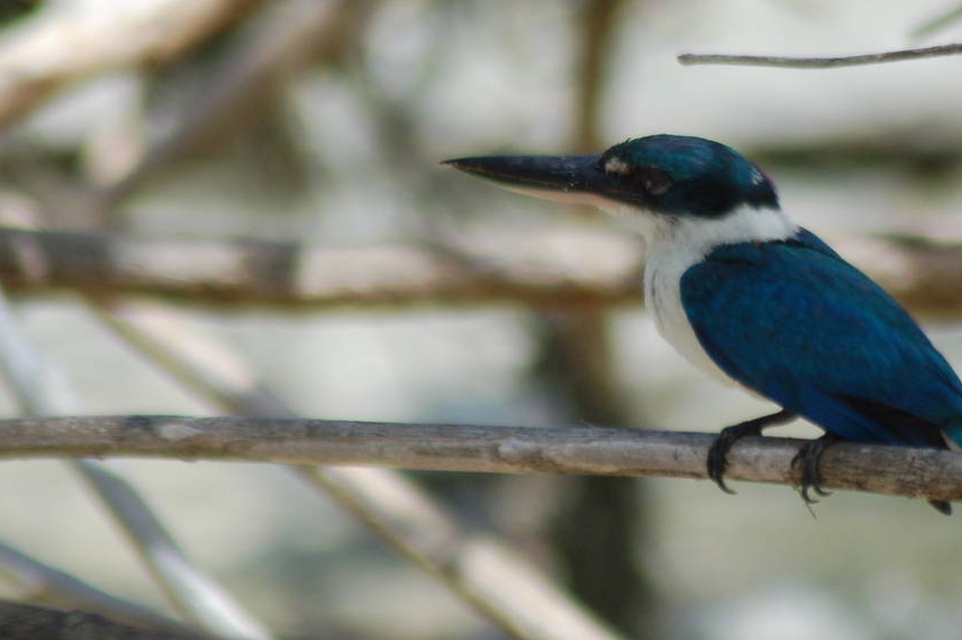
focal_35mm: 849
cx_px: 720
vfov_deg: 1.6
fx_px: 22669
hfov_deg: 2.4
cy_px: 303
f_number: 5.6
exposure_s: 1/1000
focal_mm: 300
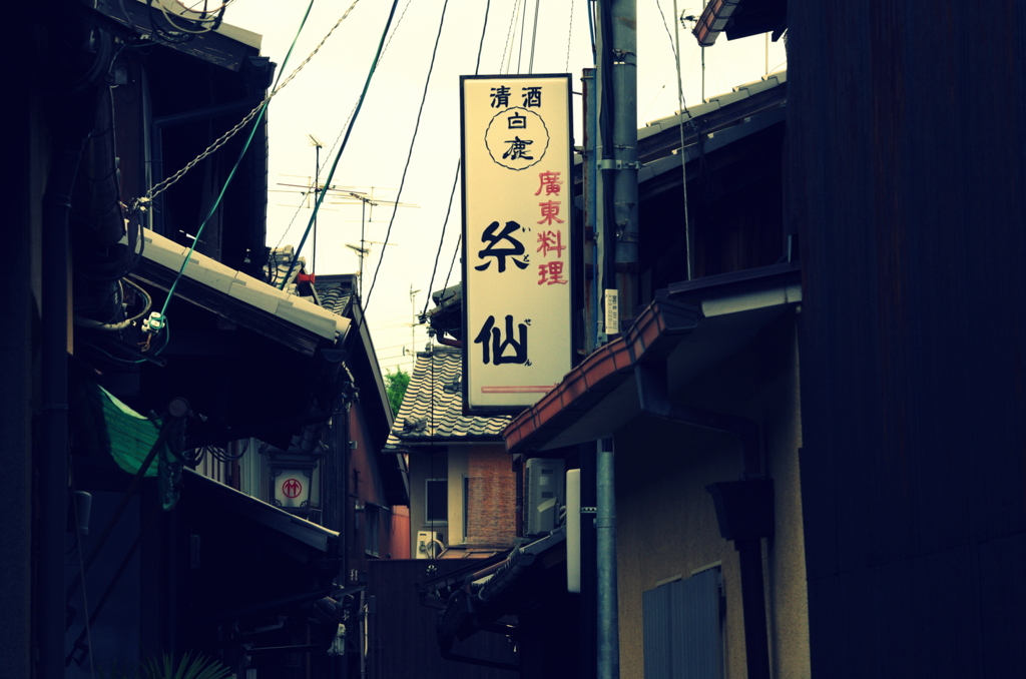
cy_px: 340
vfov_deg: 8.4
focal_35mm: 162
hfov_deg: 12.7
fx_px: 4607
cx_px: 513
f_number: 11
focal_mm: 108
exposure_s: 1/200
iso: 400
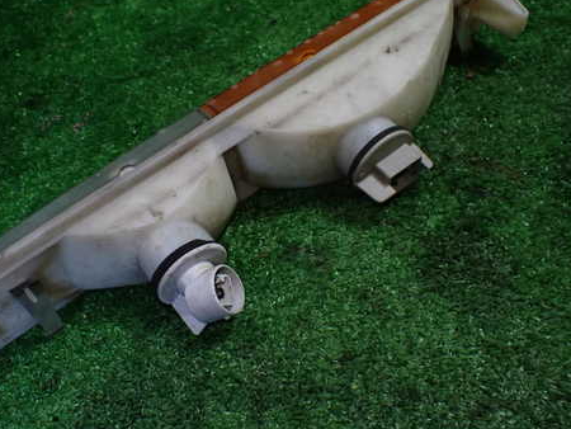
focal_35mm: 40
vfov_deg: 36.0
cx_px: 231
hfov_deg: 46.5
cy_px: 198
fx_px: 660
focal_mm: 5.4
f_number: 2.3
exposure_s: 1/125
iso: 400
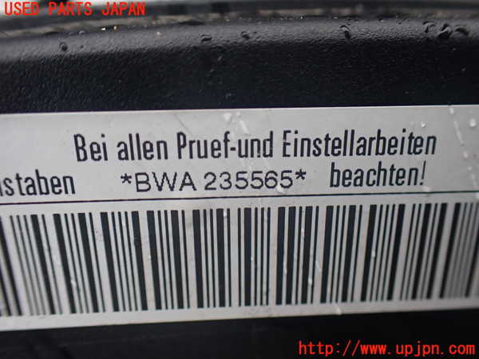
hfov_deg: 60.0
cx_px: 240
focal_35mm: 30
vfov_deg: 46.8
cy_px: 180
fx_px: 415
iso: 250
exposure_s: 1/125
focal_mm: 5.4
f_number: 2.3
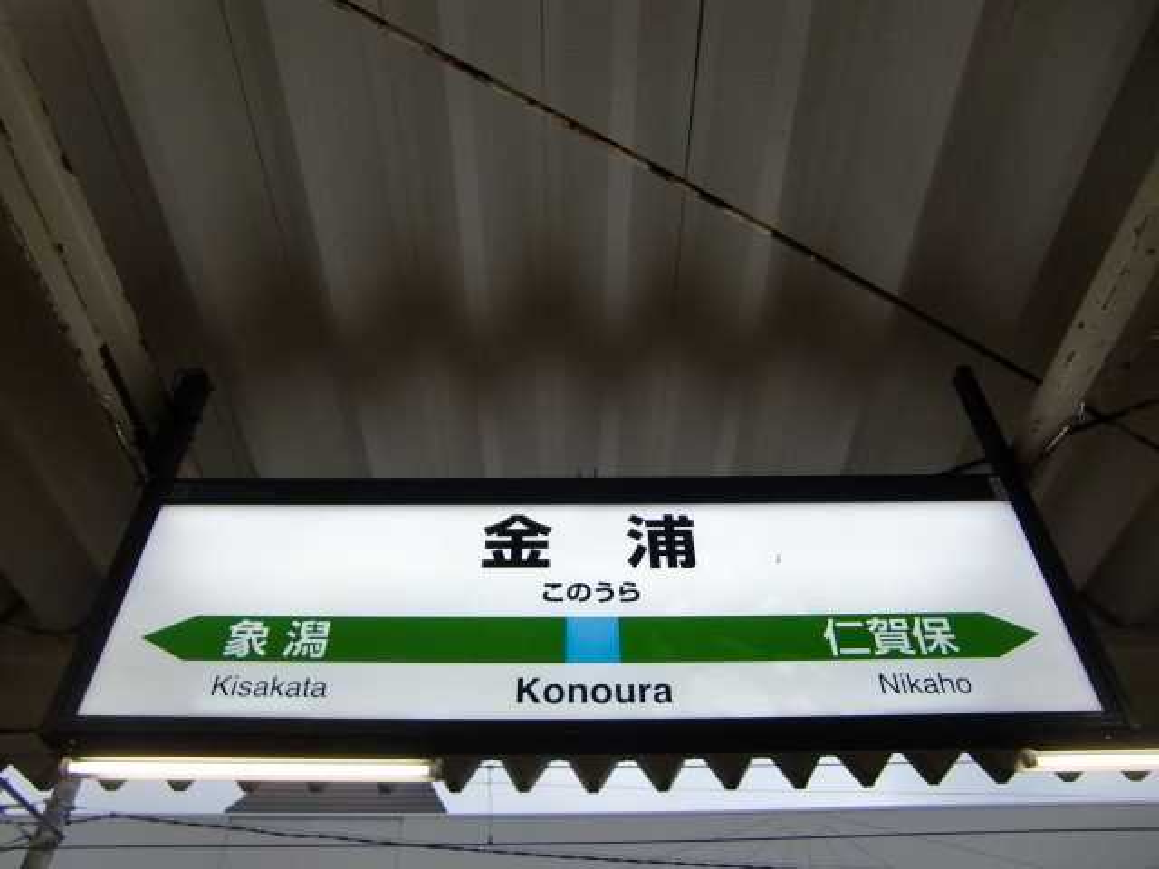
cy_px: 434
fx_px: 937
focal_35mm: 28
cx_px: 580
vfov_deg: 49.7
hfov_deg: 63.4
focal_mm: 4.9
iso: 80
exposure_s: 1/60
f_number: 2.6
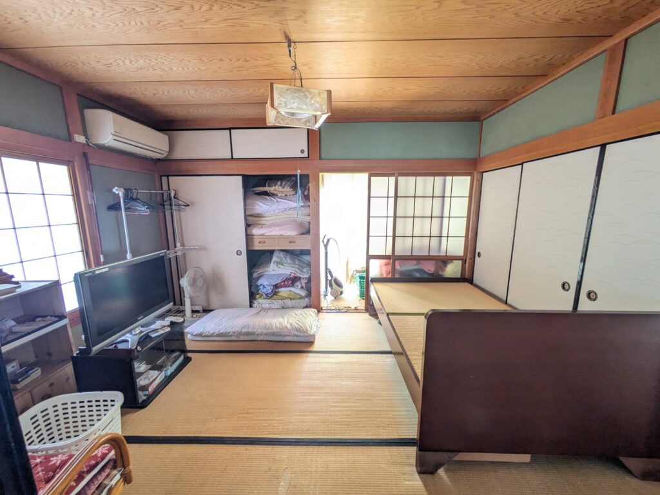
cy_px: 248
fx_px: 267
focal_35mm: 14
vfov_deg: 85.7
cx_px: 330
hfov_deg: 102.0
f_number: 2.2
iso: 184
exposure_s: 1/30
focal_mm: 1.83
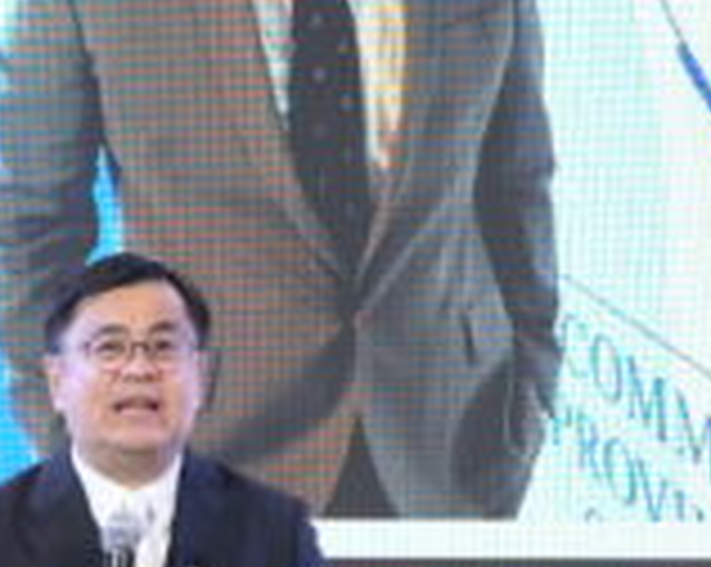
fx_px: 5633
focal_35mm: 268
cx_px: 122
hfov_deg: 7.2
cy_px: -27
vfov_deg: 5.7
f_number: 4
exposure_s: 1/50
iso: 400
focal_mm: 44
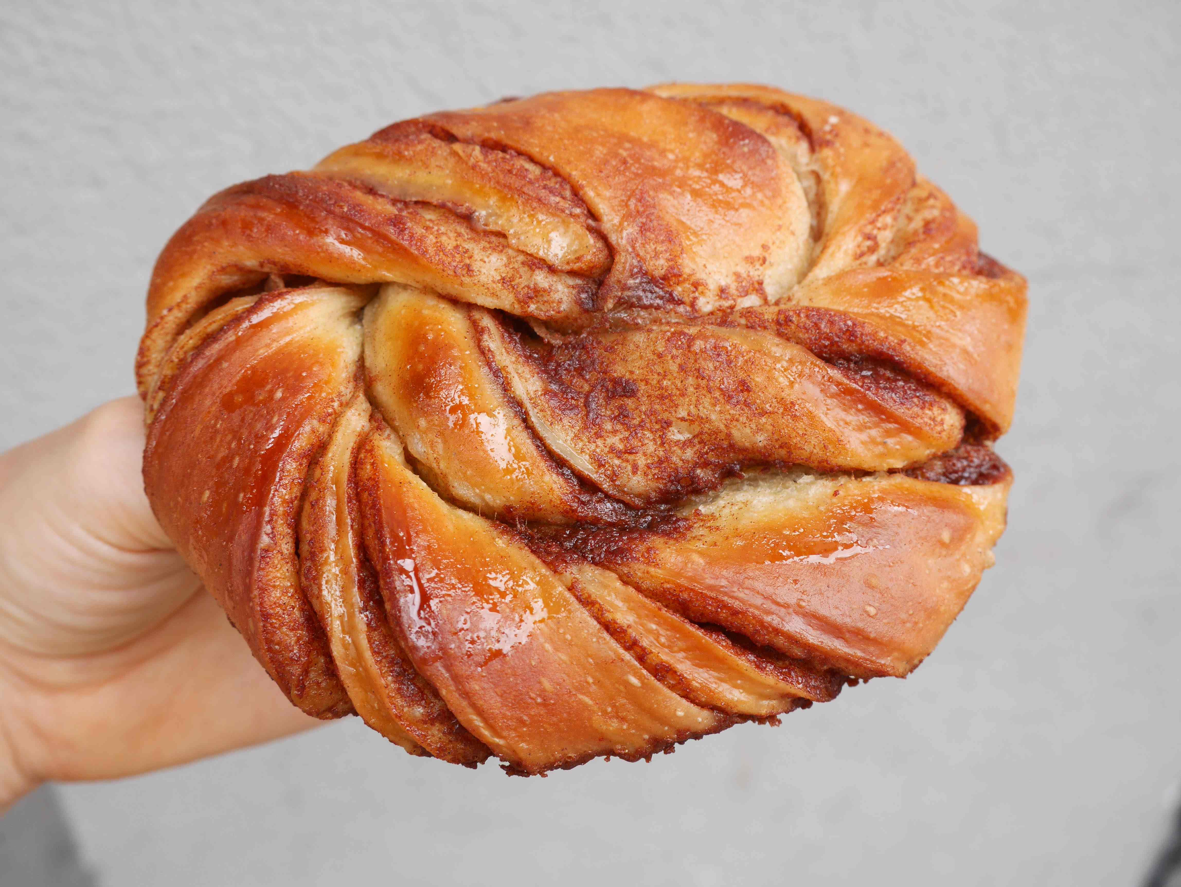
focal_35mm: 40
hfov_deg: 46.8
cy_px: 444
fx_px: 1365
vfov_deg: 36.0
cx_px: 590
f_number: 5.6
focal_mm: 20
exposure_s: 1/160
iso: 200
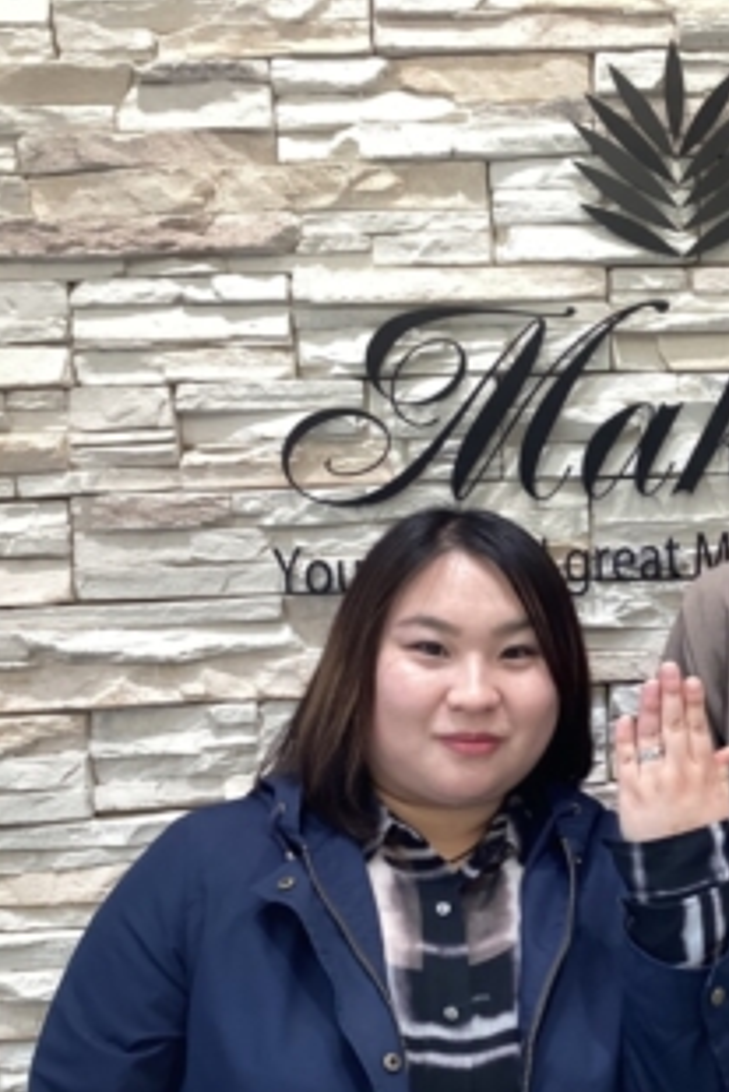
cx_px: 664
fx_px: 1396
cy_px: 581
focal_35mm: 46
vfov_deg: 42.7
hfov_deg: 28.1
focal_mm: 3.3
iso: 125
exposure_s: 1/60
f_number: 2.4
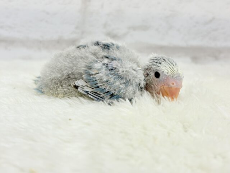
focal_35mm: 52
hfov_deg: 36.8
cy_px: 86
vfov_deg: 28.0
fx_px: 346
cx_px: 115
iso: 40
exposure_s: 1/50
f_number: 1.6
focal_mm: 5.96
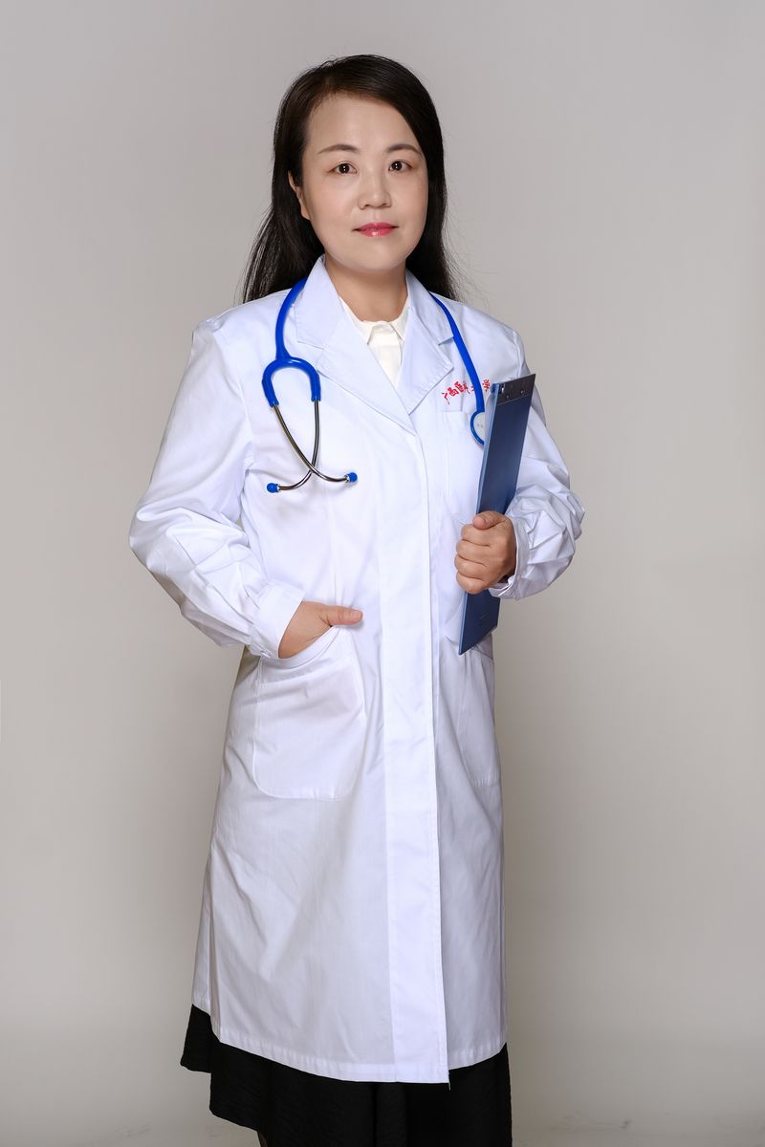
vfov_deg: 24.2
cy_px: 574
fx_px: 2677
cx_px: 382
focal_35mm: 84
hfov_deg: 16.3
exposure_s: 1/160
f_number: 5
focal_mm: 56
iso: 250
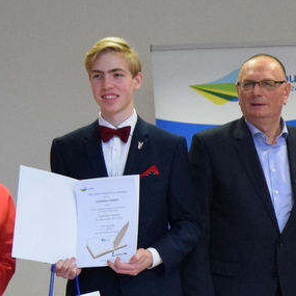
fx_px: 1142
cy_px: 295
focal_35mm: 118
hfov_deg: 13.6
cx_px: 495
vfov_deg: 14.5
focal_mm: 22
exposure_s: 1/400
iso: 3200
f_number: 2.8
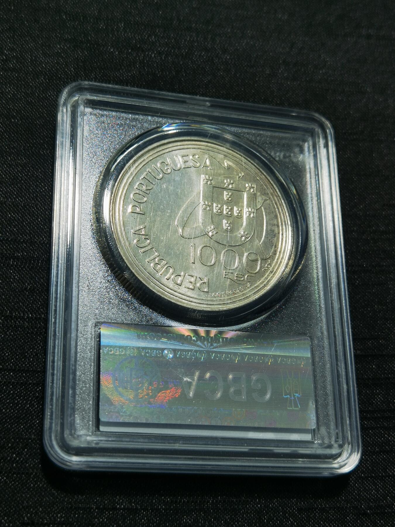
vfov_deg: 34.9
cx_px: 198
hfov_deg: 26.6
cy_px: 264
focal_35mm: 55
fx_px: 837
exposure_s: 1/100
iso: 50
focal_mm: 6.67
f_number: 1.9
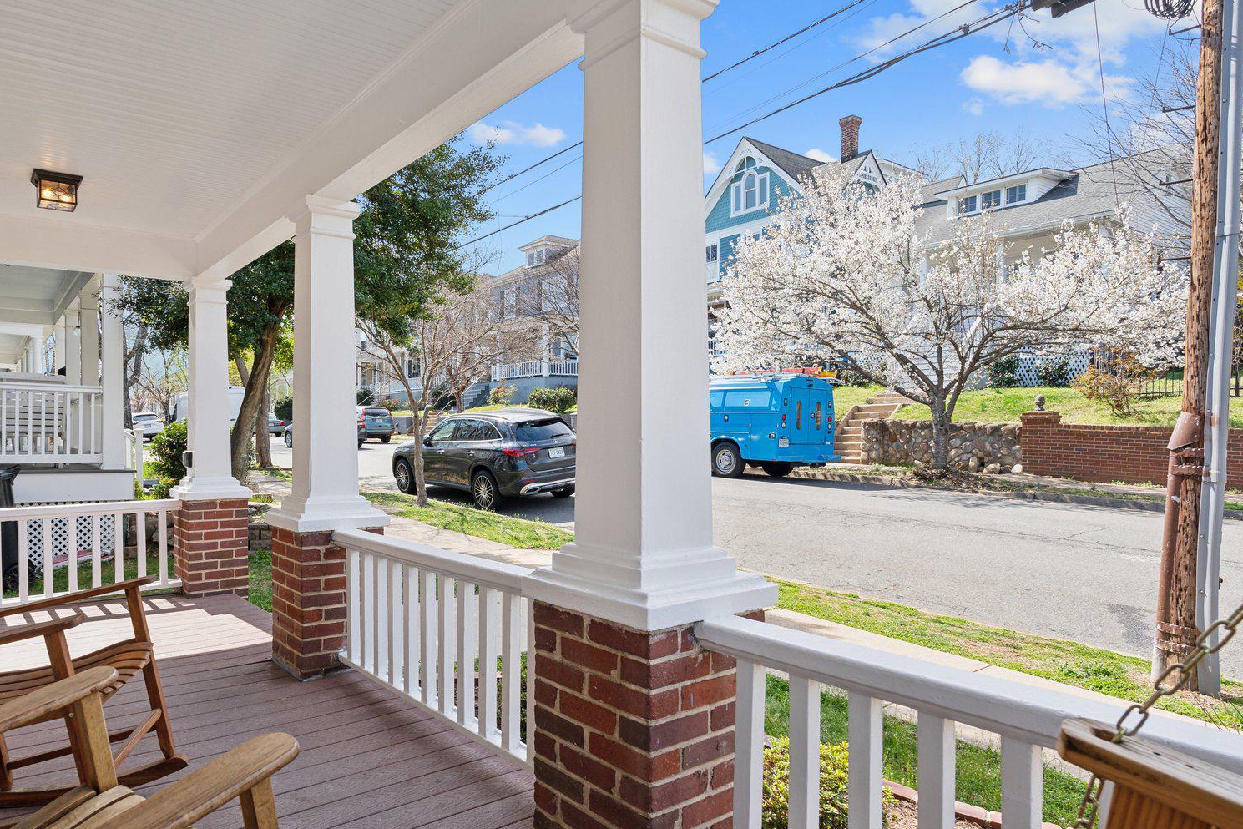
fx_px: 783
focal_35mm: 23
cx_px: 491
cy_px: 468
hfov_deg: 75.9
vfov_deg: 55.6
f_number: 7.1
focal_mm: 16.5
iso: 100
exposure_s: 1/100
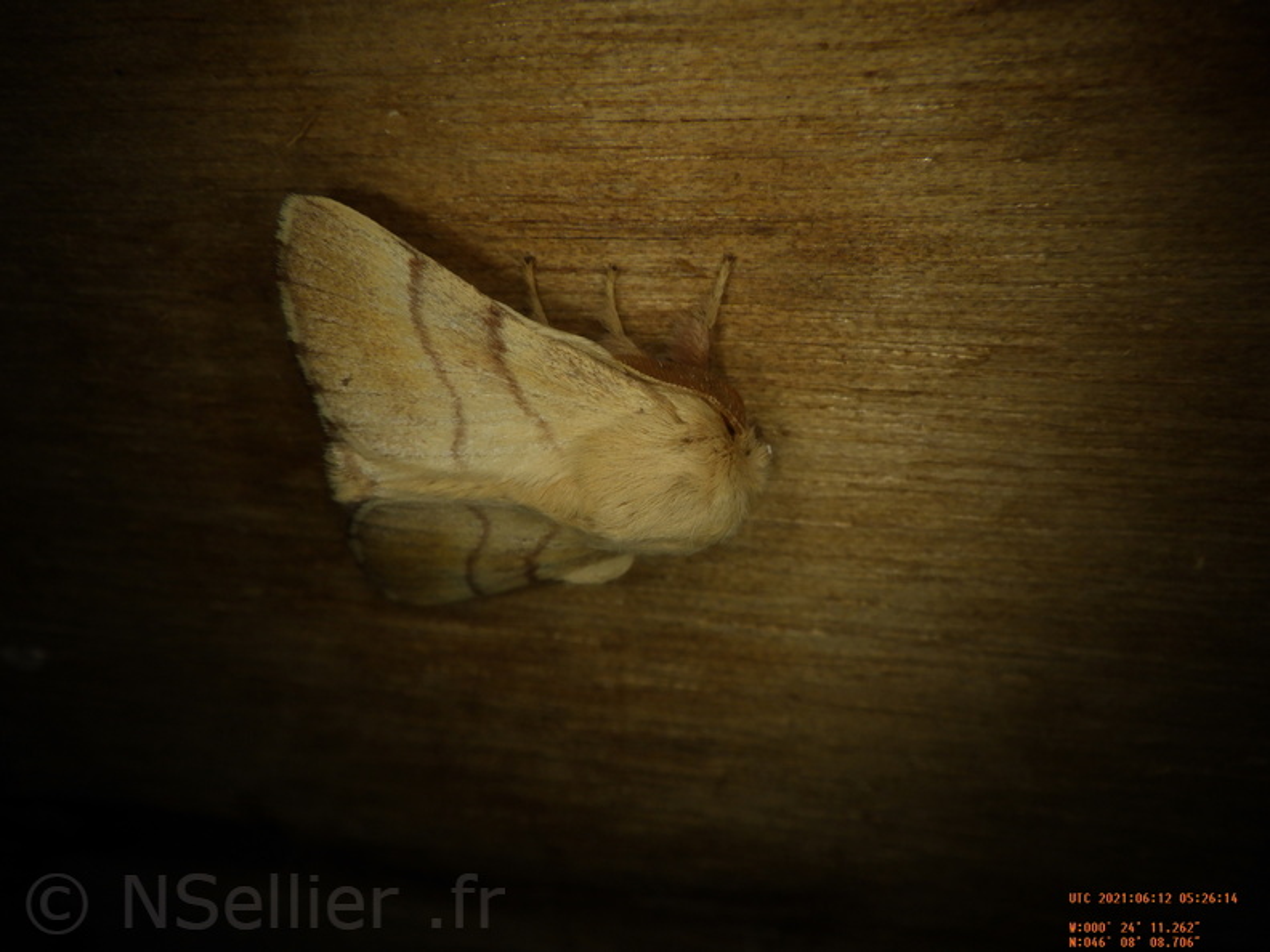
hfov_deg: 54.0
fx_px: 1247
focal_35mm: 34
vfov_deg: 41.8
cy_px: 476
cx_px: 635
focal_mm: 6.1
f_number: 4.6
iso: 125
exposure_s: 1/1250
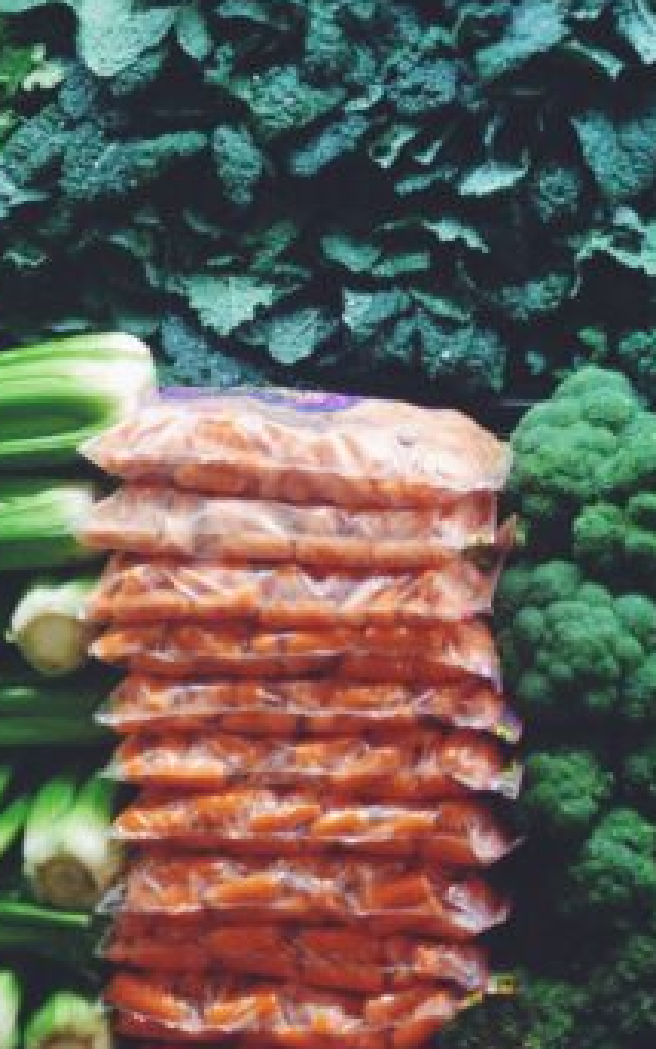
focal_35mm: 78
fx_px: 2231
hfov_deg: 16.6
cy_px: 277
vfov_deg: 26.2
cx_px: 540
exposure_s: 1/20
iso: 80
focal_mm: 4.12
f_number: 2.4
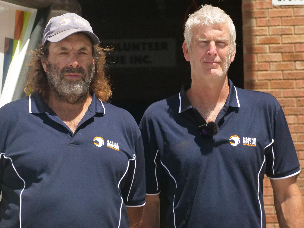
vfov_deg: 12.0
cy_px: 104
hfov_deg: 15.9
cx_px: 103
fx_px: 1089
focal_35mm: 124
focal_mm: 35
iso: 2000
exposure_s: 1/80
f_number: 2.8
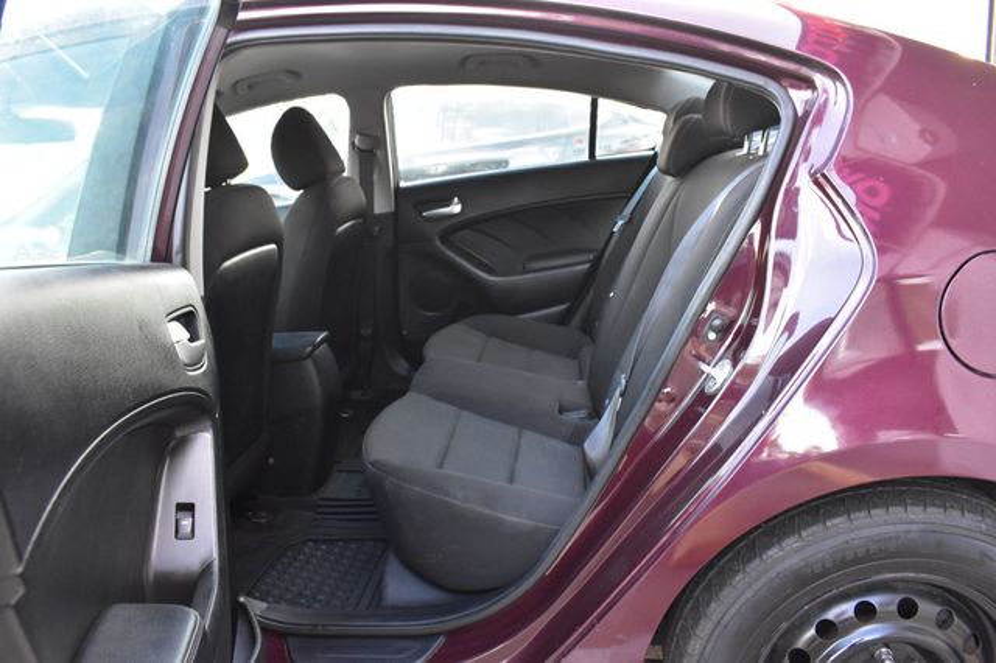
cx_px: 498
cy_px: 332
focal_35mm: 27
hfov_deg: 67.4
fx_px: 747
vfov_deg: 47.9
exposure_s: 1/50
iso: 2500
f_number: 8
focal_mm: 18
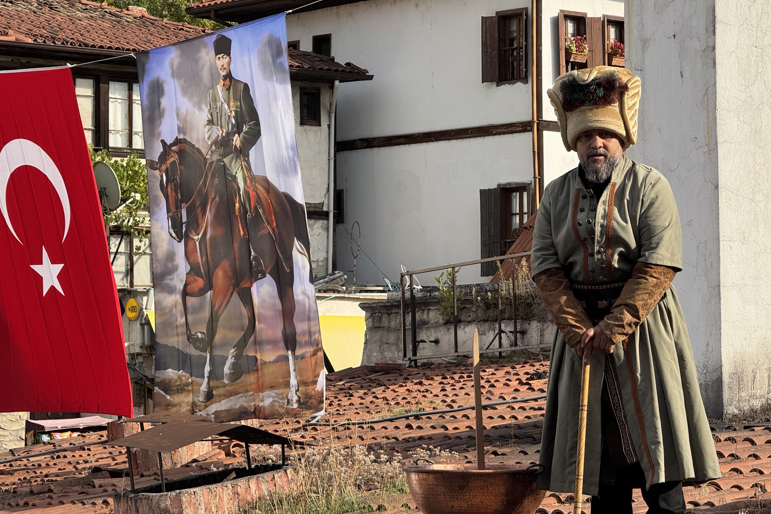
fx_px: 2677
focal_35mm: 125
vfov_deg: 11.0
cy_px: 262
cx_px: 386
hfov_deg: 16.4
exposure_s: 1/1368
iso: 50
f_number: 2.8
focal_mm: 15.66
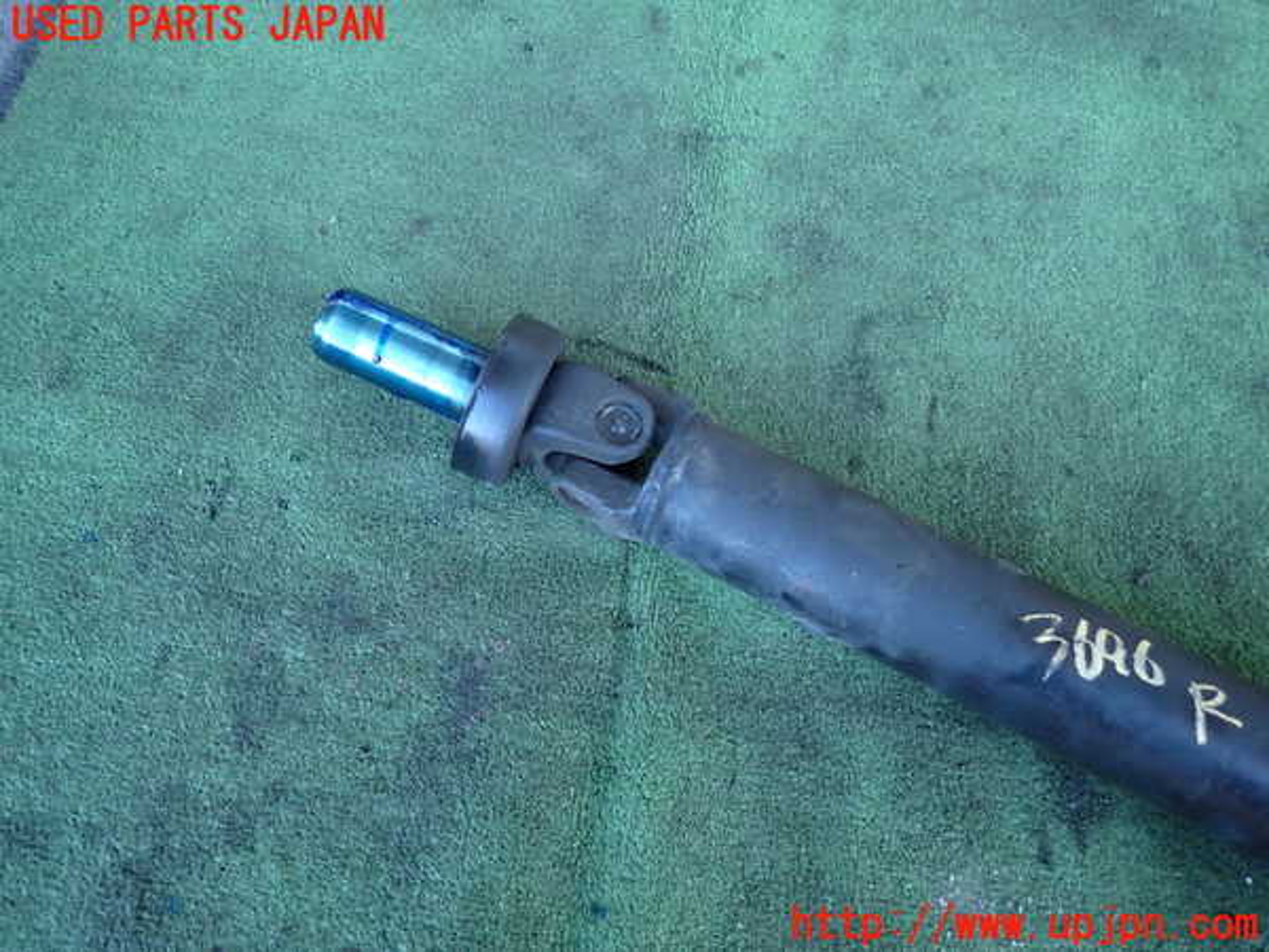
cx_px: 634
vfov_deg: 54.9
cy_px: 476
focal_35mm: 25
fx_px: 916
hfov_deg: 69.4
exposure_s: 1/80
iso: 200
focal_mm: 4.5
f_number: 2
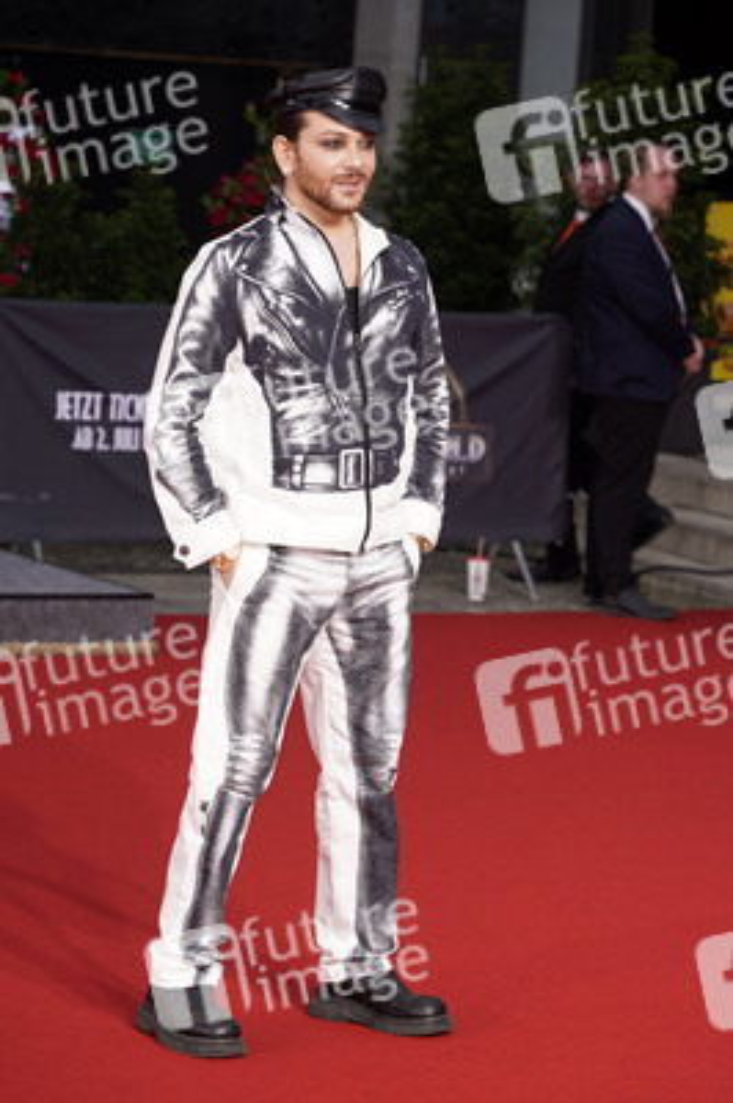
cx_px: 366
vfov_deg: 17.2
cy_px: 552
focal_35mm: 119
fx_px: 3640
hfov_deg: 11.5
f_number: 5.6
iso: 200
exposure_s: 1/160
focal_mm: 119
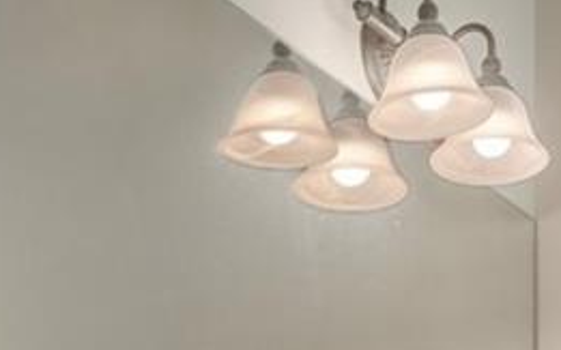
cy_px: 833
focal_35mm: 106
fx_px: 1620
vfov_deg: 10.6
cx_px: 249
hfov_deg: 19.6
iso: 320
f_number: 8
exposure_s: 1
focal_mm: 17
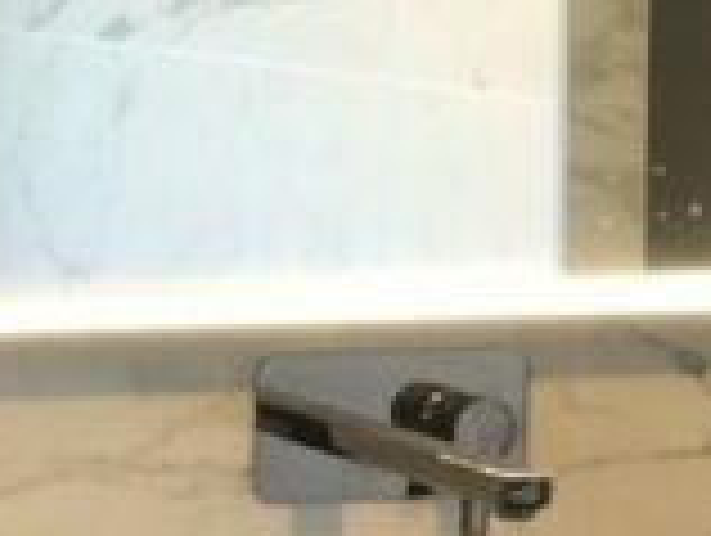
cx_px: -1062
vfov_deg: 8.2
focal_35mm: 181
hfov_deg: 9.5
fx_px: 3723
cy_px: 68
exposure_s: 1/17
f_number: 1.8
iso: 50
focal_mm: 4
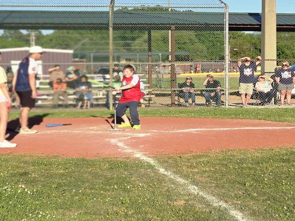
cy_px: 110
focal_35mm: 23
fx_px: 196
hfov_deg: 73.9
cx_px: 148
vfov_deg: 58.9
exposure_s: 1/2082
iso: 25
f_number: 1.8
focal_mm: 5.4
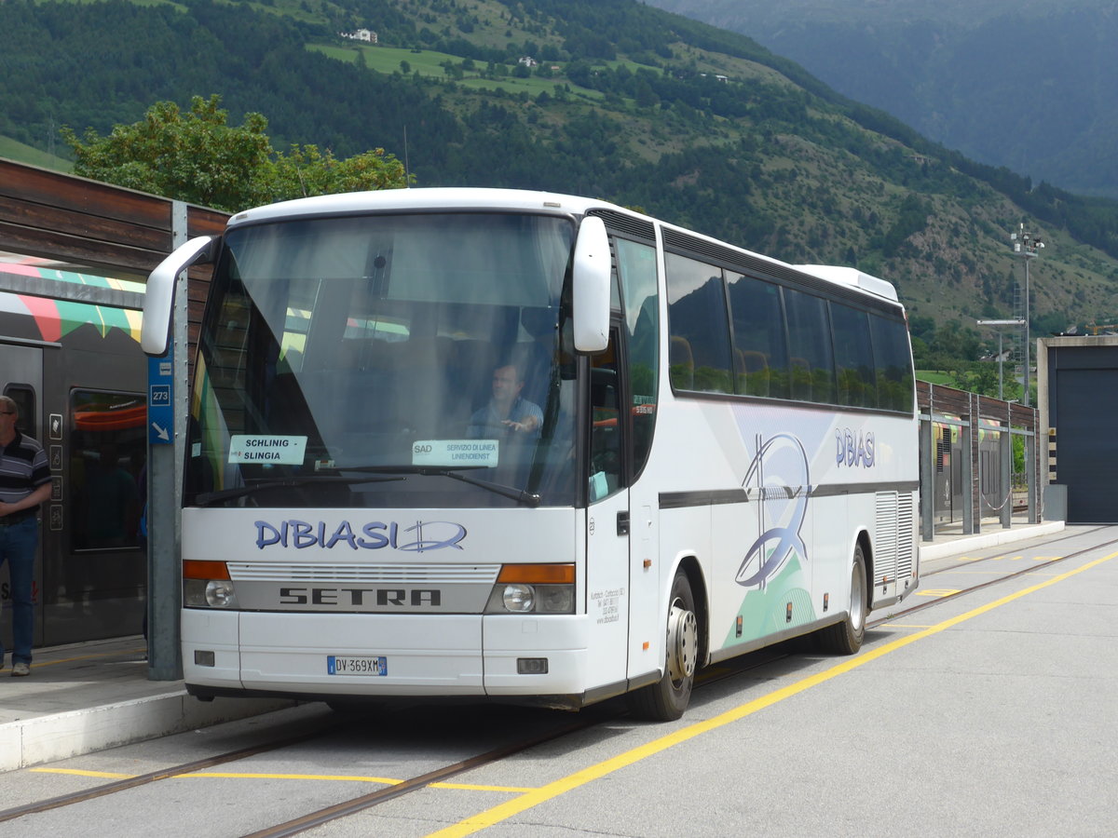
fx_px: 2584
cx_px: 559
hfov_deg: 24.4
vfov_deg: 18.4
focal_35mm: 80
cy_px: 419
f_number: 4.4
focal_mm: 16
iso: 80
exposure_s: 1/320
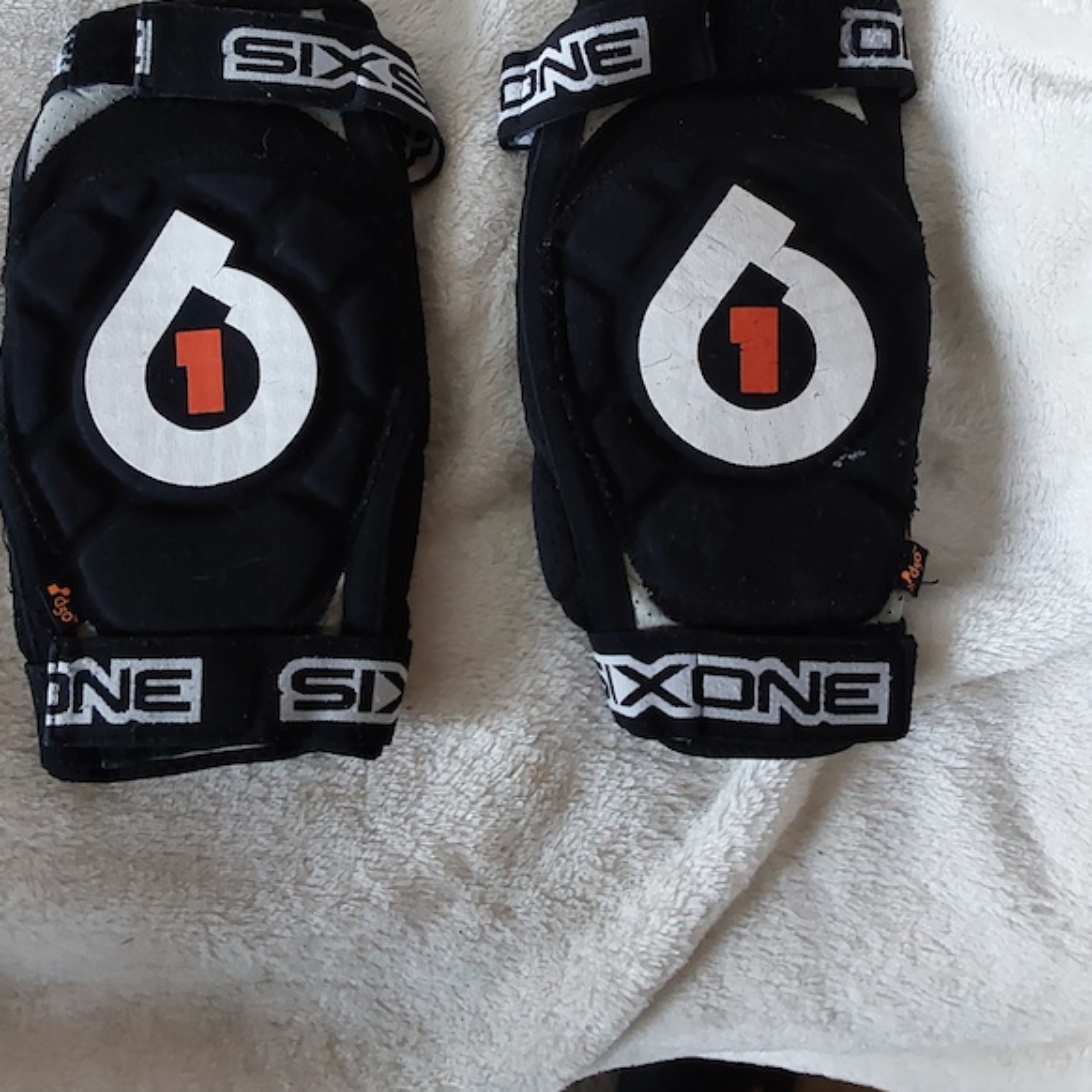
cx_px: 542
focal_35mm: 34
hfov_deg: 48.5
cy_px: 422
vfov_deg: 48.1
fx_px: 1213
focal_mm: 2.91
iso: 400
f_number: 1.9
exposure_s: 1/25
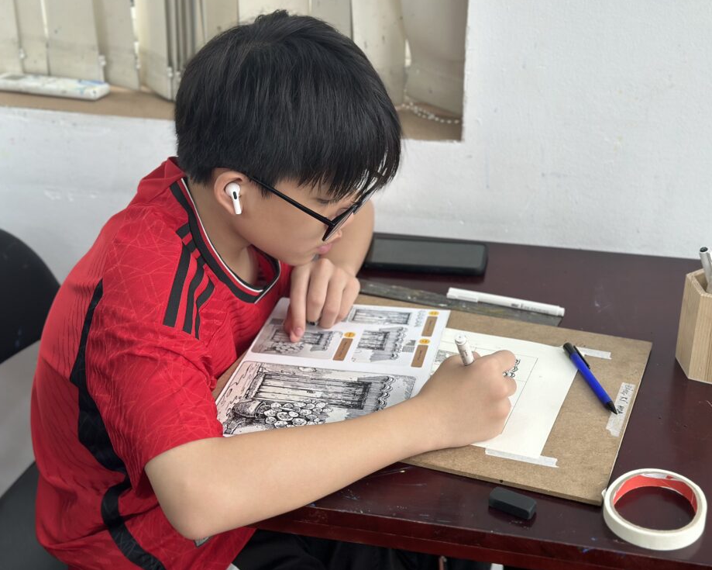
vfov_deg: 29.7
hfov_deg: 36.6
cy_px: 282
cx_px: 381
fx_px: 1075
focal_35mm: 51
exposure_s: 1/167
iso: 64
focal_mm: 6.86
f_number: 1.78
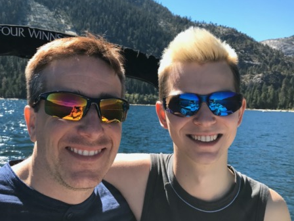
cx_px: 123
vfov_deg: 35.9
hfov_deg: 46.6
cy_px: 118
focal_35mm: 40
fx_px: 340
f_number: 1.8
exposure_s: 1/785
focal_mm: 3.99
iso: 20
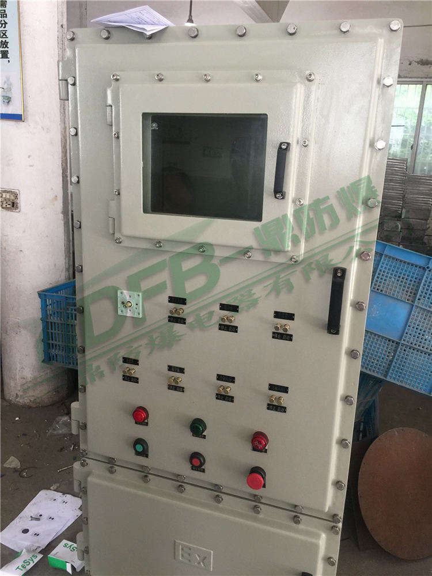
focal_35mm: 29
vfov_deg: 61.7
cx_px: 216
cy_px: 288
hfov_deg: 48.2
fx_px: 483
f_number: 2.2
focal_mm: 4.15
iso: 64
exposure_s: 1/33
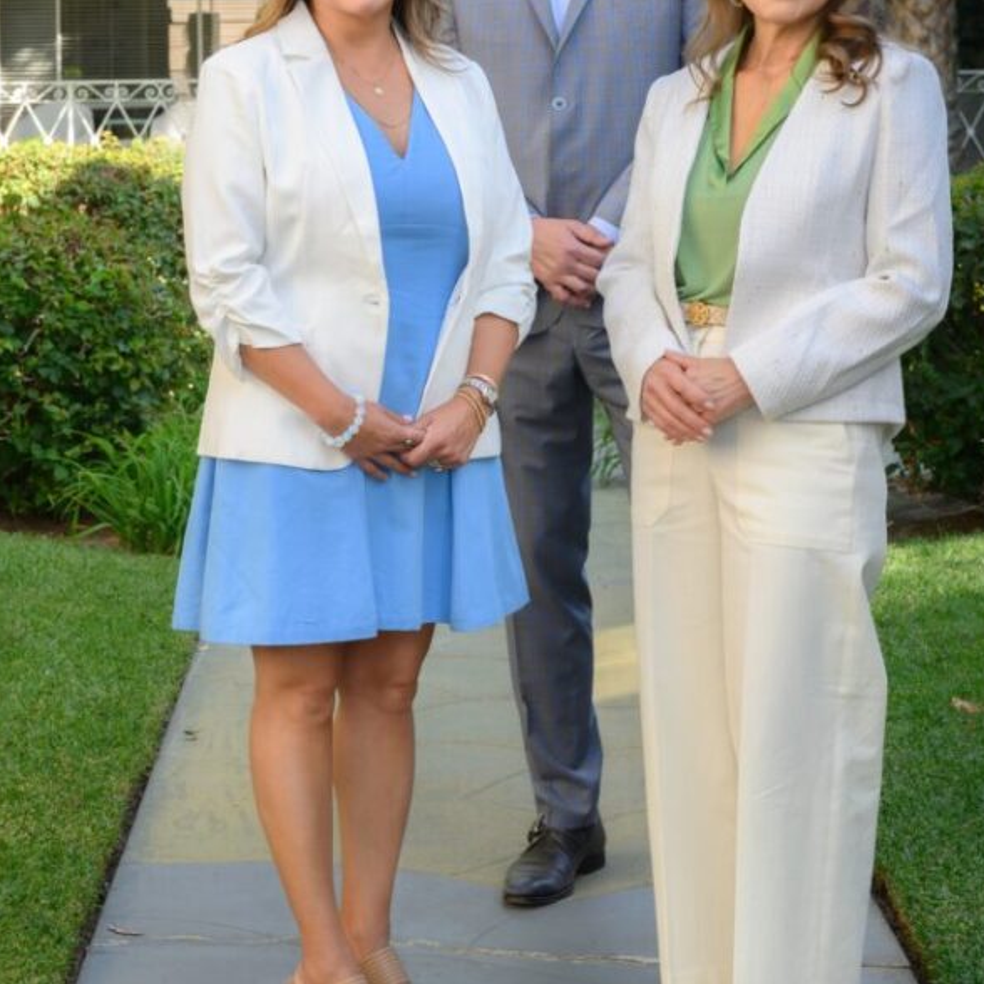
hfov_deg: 23.4
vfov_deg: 23.2
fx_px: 2380
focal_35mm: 74
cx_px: 503
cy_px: 318
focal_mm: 50
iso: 200
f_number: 8
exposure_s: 1/60
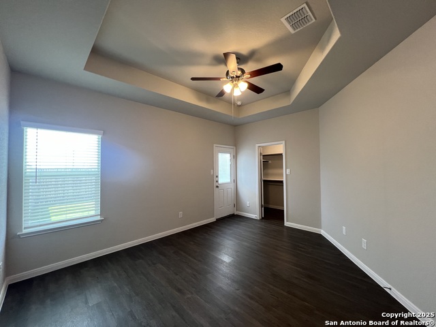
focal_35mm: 13
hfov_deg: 106.2
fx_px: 164
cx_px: 218
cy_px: 164
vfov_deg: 89.9
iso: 160
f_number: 1.8
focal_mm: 1.57
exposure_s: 1/60
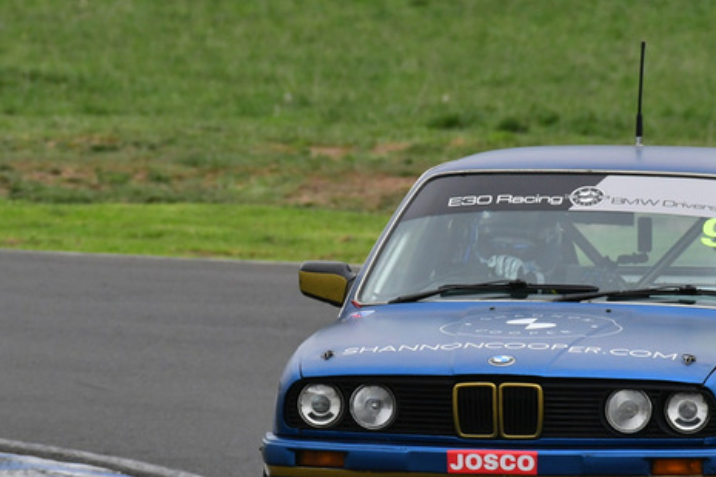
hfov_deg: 1.6
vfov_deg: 1.1
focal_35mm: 1290
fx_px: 25655
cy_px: 285
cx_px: 420
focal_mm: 500
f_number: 10
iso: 1600
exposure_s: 1/640
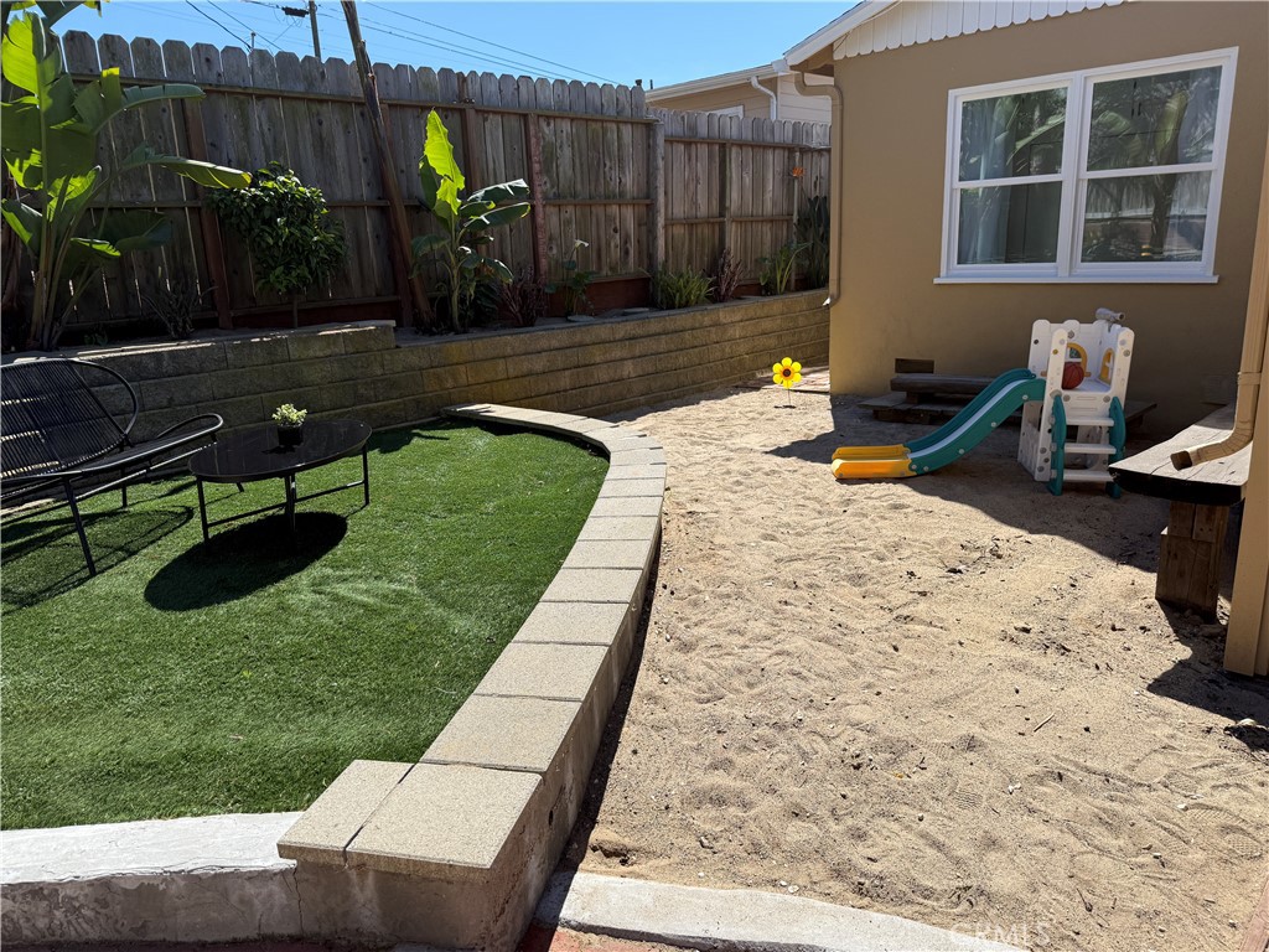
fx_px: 880
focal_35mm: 24
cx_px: 634
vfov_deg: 56.8
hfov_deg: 71.6
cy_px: 476
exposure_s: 1/3759
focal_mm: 6.76
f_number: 1.78
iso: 80
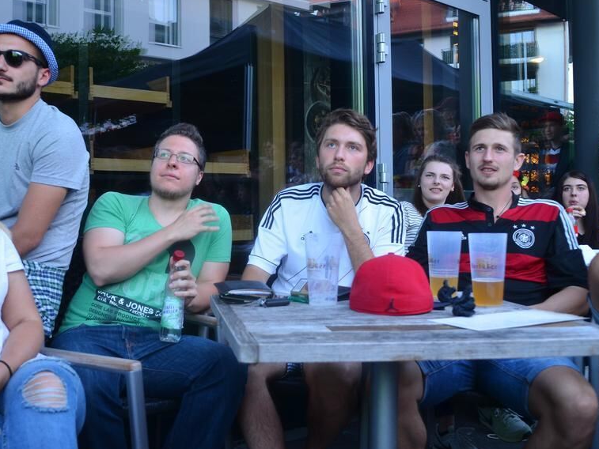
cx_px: 215
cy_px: 203
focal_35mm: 38
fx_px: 658
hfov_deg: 48.4
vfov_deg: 37.7
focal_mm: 20
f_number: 4
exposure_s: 1/60
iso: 400
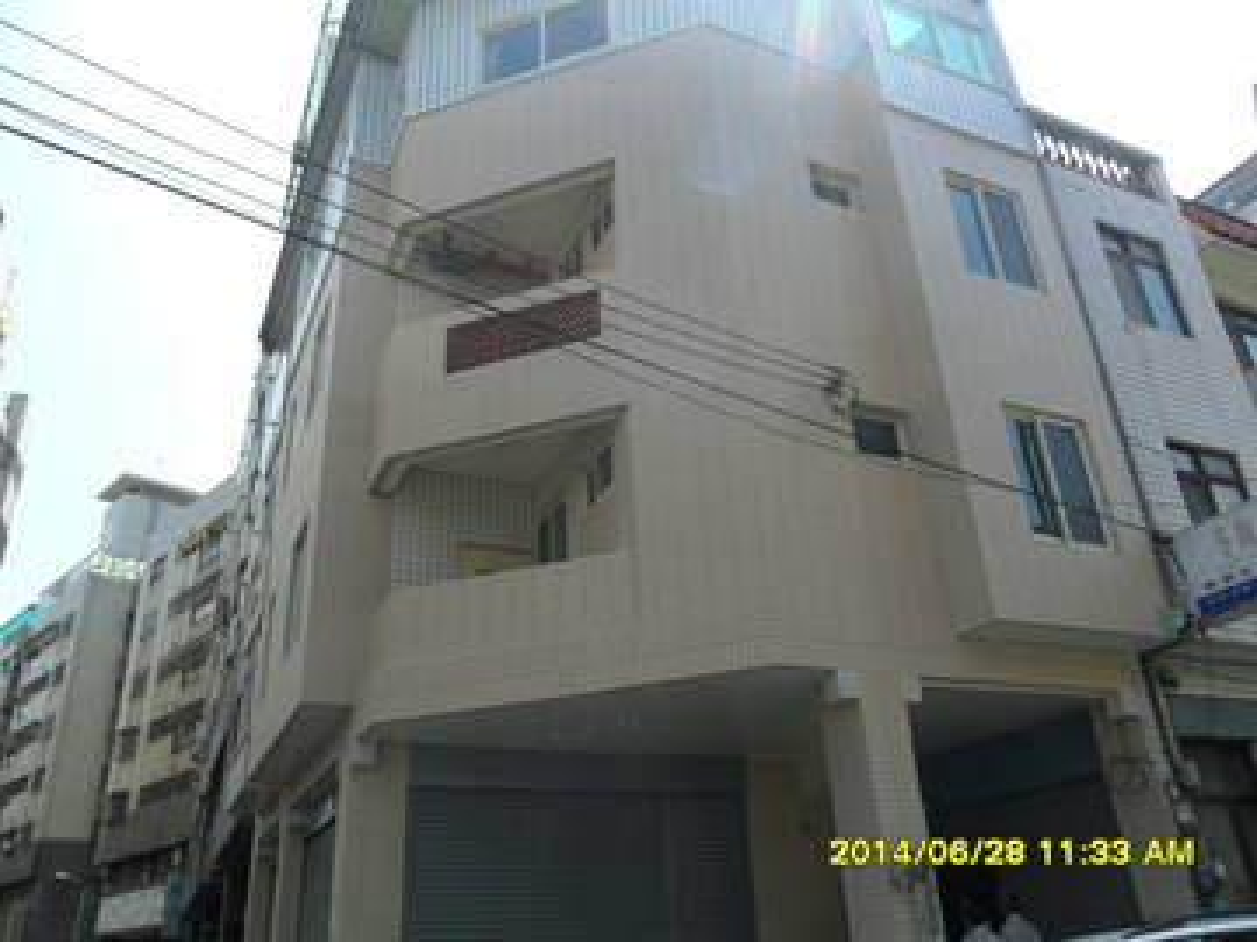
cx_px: 628
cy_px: 471
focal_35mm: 27
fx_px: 980
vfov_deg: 51.4
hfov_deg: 65.3
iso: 100
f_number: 3.5
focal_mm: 4.9
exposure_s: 1/750
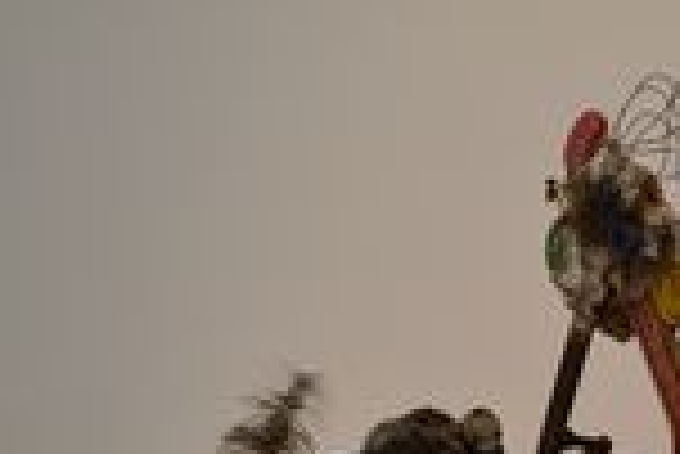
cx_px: 865
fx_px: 2180
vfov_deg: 11.6
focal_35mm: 115
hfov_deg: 16.8
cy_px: 591
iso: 800
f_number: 5.6
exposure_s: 1/15
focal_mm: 29
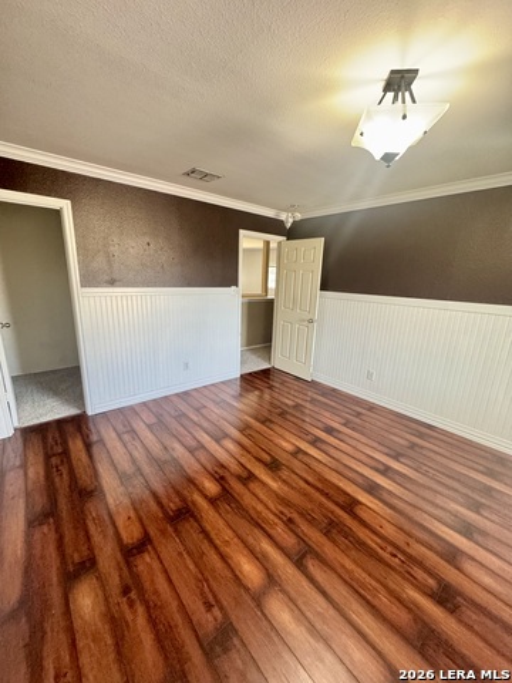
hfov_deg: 85.7
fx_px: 276
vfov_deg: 102.1
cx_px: 256
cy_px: 342
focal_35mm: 14
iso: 800
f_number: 2.2
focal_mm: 2.22
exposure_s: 1/60
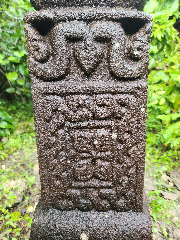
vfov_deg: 73.9
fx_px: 159
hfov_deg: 58.9
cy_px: 120
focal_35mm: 23
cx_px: 90
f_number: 1.8
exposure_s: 1/50
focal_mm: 5.4
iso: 50
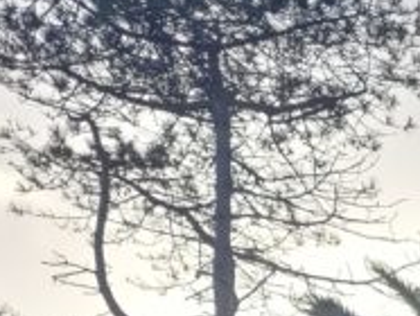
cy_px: 729
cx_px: 890
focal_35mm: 143
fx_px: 1737
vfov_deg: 9.4
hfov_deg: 12.0
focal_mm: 5.4
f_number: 1.8
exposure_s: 1/1053
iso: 40
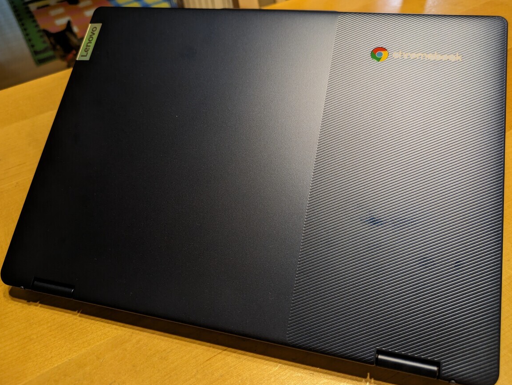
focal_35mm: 26
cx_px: 249
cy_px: 195
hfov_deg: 67.3
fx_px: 385
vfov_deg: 53.1
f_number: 1.89
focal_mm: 5.43
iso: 261
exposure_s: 1/24
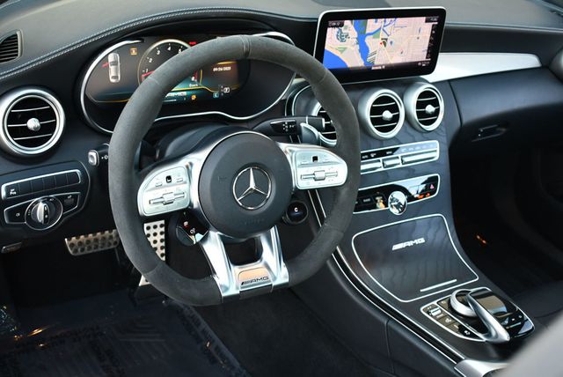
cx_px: 282
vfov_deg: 28.1
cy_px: 188
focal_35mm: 48
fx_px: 751
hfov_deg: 41.1
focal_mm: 24
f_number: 3.8
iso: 800
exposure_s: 1/160
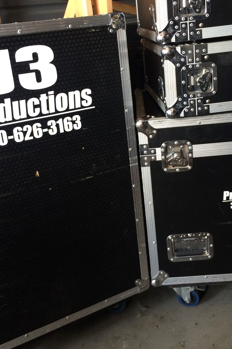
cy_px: 137
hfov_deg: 32.6
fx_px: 396
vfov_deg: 47.1
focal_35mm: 41
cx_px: 123
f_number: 2.2
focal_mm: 4.12
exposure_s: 1/30
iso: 64
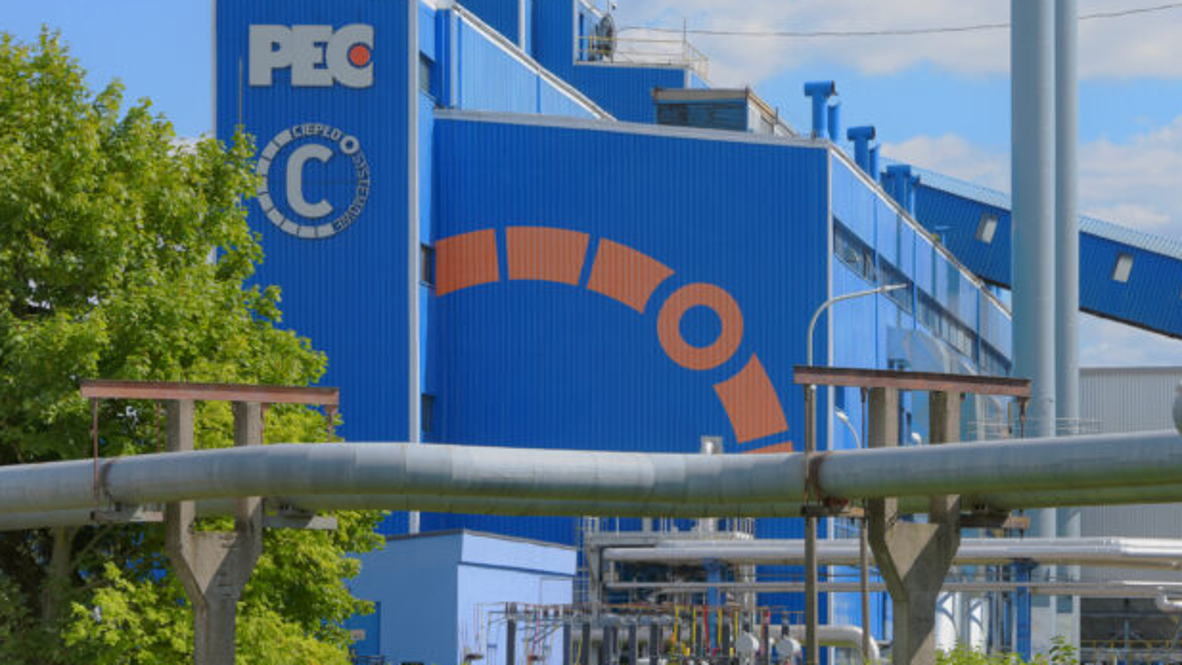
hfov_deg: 14.8
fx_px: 4544
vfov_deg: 8.4
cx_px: 663
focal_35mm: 145
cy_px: 252
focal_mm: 122
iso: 125
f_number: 10
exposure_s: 1/200
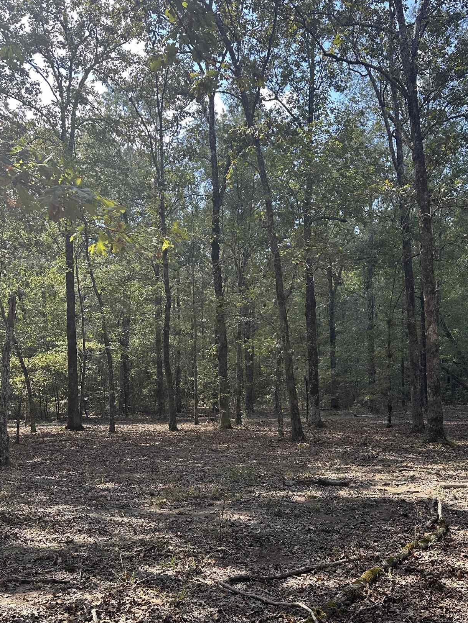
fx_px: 613
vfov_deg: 53.5
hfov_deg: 41.7
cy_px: 382
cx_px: 261
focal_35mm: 34
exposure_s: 1/458
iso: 80
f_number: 1.78
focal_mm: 6.86
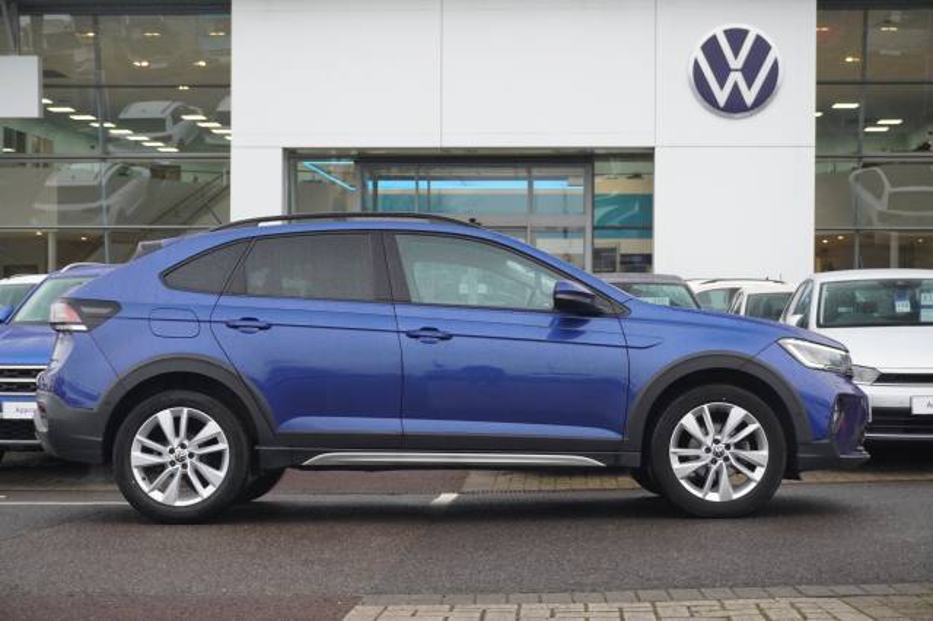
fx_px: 1515
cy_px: 310
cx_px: 466
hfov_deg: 34.2
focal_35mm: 58
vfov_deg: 23.2
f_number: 5.6
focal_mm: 39
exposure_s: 1/160
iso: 1000
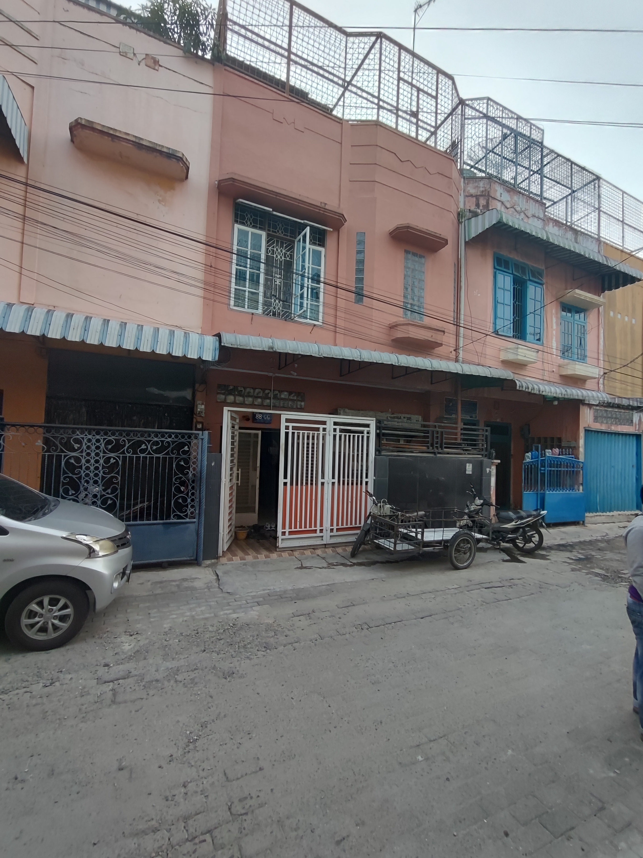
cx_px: 322
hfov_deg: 89.9
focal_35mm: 13
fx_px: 322
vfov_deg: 106.2
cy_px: 429
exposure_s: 1/670
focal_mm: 1.66
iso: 50
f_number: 2.2
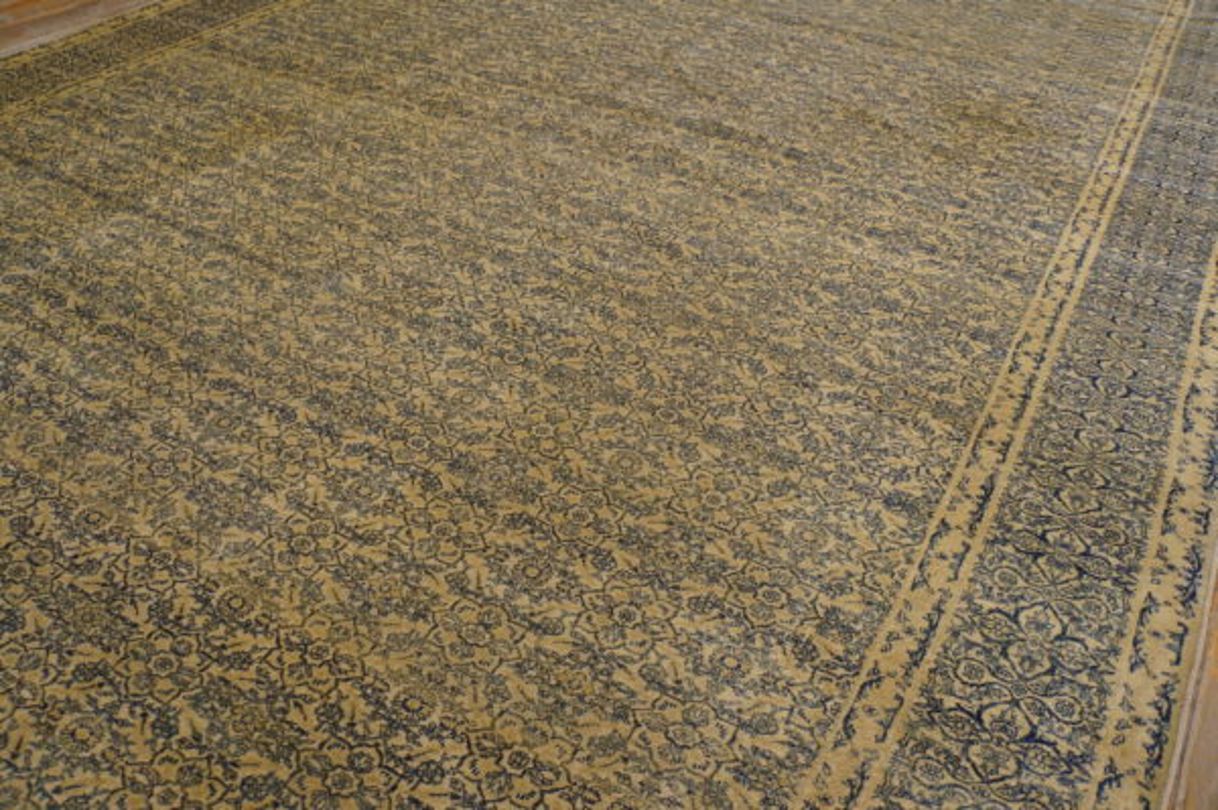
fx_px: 963
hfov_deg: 64.6
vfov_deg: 45.6
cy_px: 405
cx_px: 609
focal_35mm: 28
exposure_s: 1/60
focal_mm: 19
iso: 800
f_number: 4
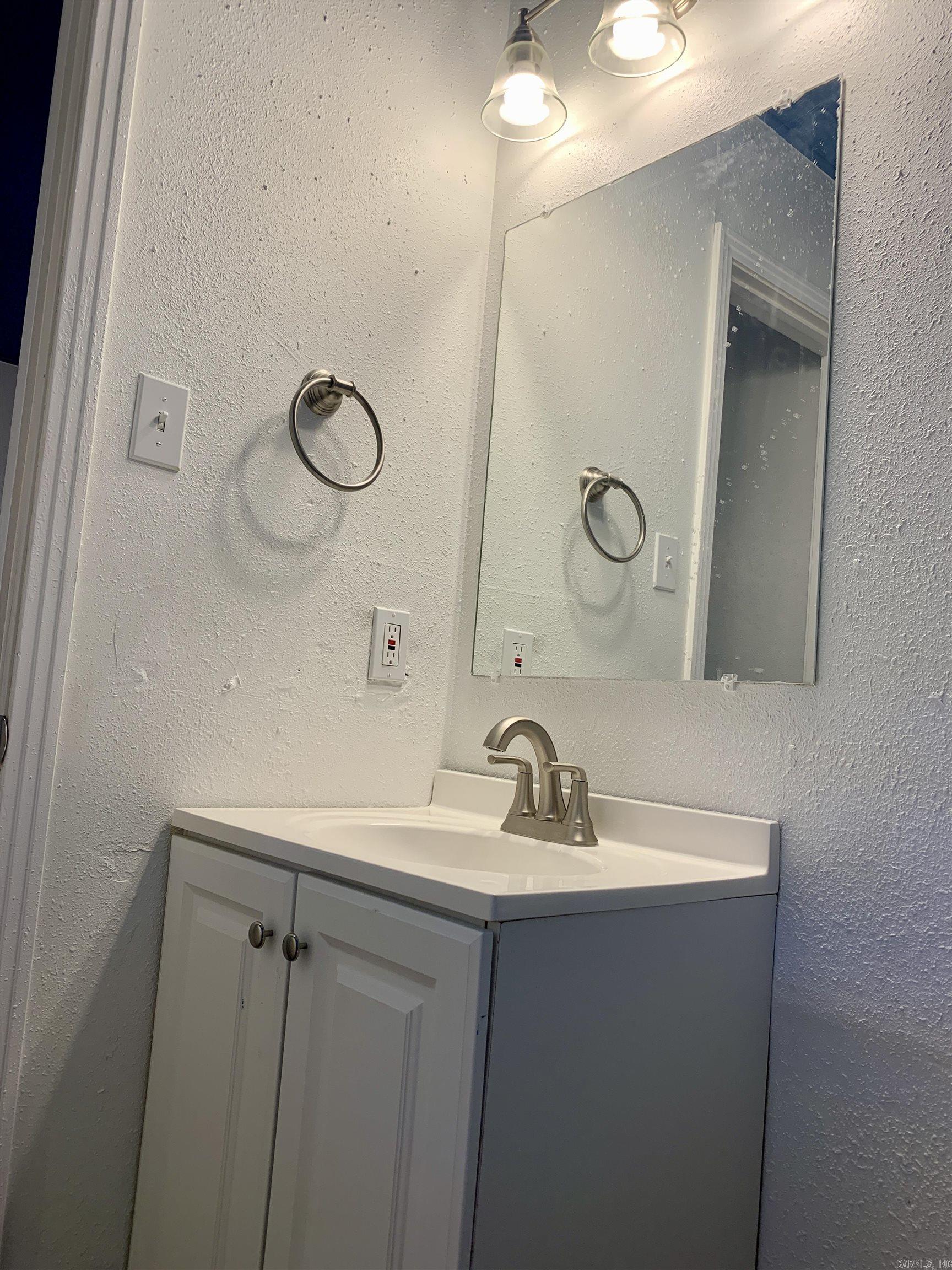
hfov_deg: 53.1
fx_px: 953
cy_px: 635
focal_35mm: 26
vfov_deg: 67.3
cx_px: 476
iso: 50
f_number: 1.8
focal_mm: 4.25
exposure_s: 1/122
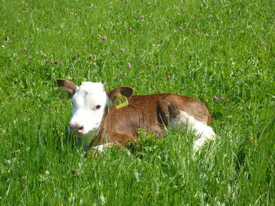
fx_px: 794
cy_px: 103
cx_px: 138
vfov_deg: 14.8
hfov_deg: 19.6
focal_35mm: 100
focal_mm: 16.4
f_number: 5.6
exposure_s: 1/200
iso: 100
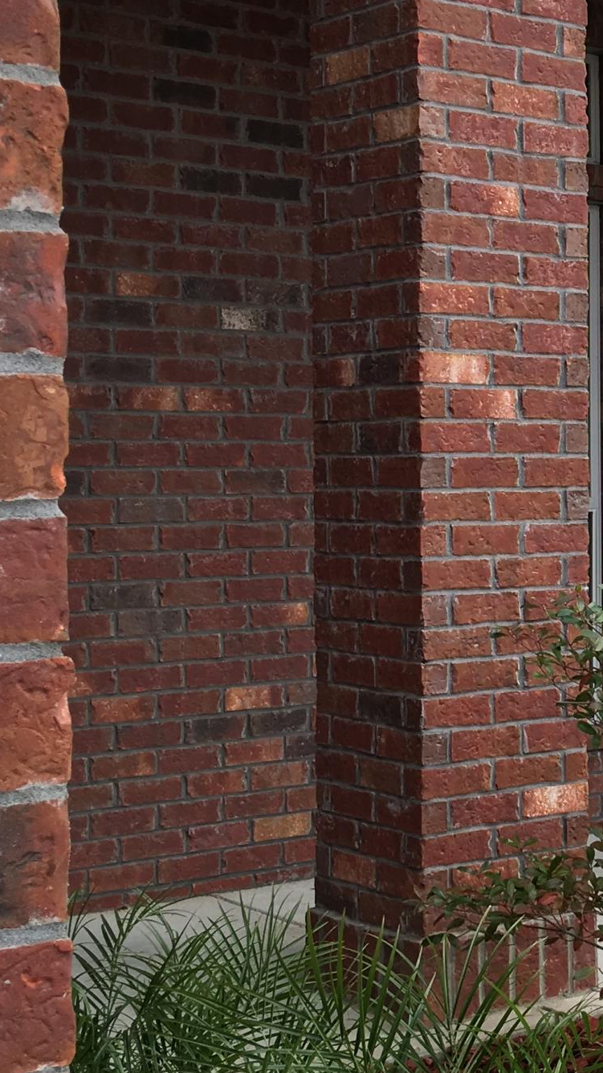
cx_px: 861
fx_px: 2018
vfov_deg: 29.7
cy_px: 567
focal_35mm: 71
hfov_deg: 15.8
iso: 25
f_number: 2.2
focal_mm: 4.15
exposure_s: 1/463
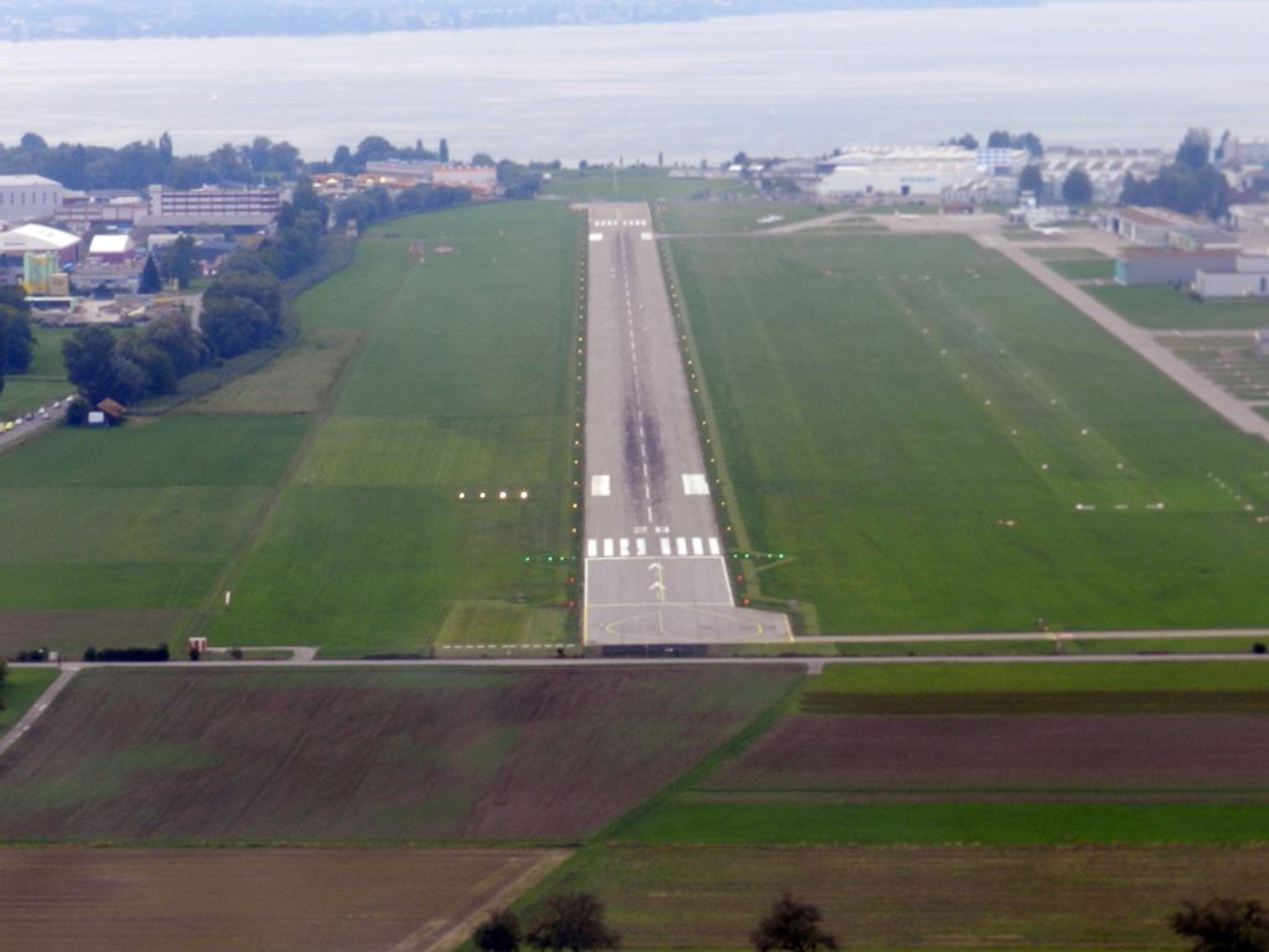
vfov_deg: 11.4
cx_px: 634
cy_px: 476
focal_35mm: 130
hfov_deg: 15.2
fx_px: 4766
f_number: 5
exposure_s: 1/160
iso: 160
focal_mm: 23.1
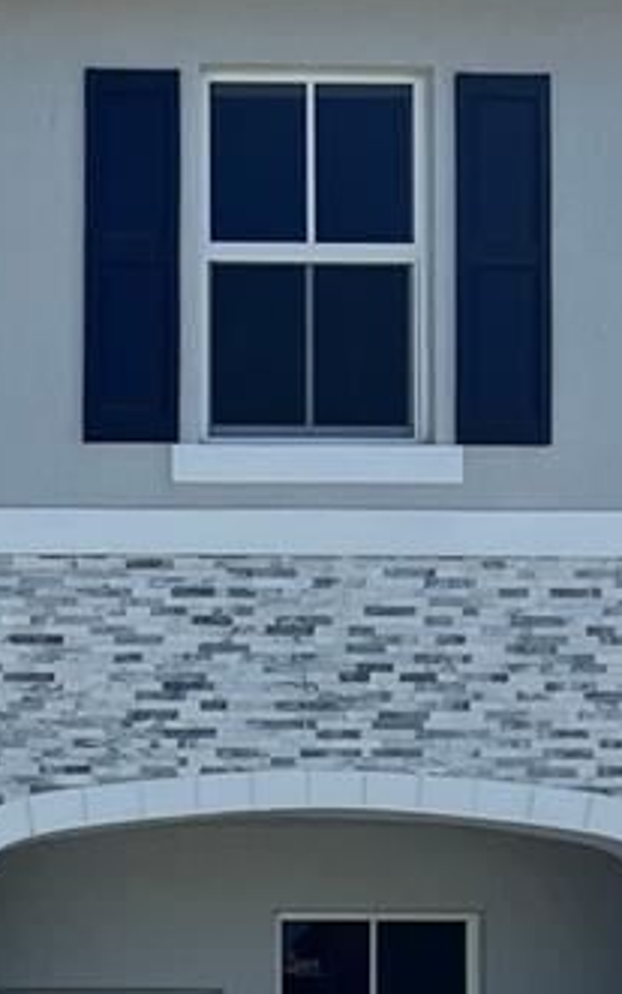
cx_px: -349
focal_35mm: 100
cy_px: 1141
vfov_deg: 19.7
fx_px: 2711
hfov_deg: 12.4
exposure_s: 1/7463
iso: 50
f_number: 1.5
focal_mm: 5.7
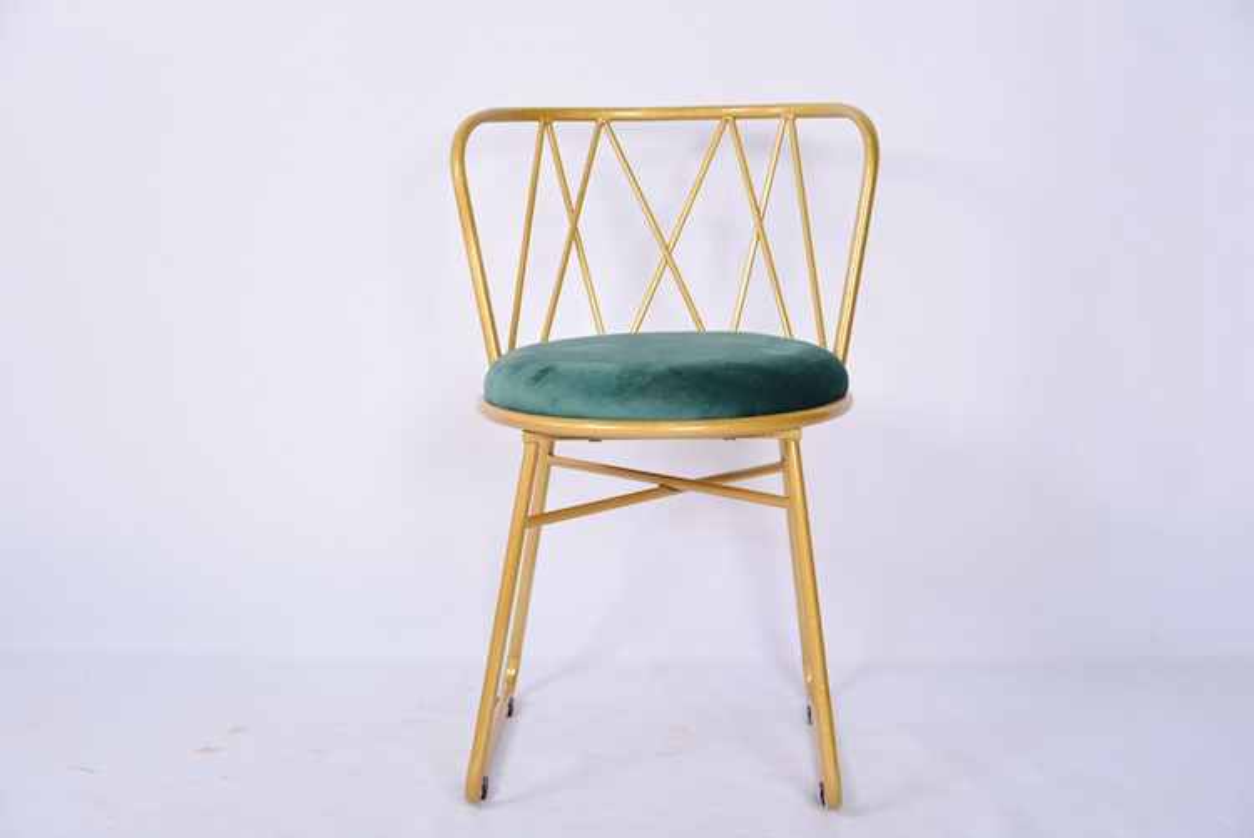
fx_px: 1743
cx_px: 627
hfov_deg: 39.6
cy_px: 419
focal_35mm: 50
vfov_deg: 27.0
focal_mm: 50
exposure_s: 1/10
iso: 125
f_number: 4.2
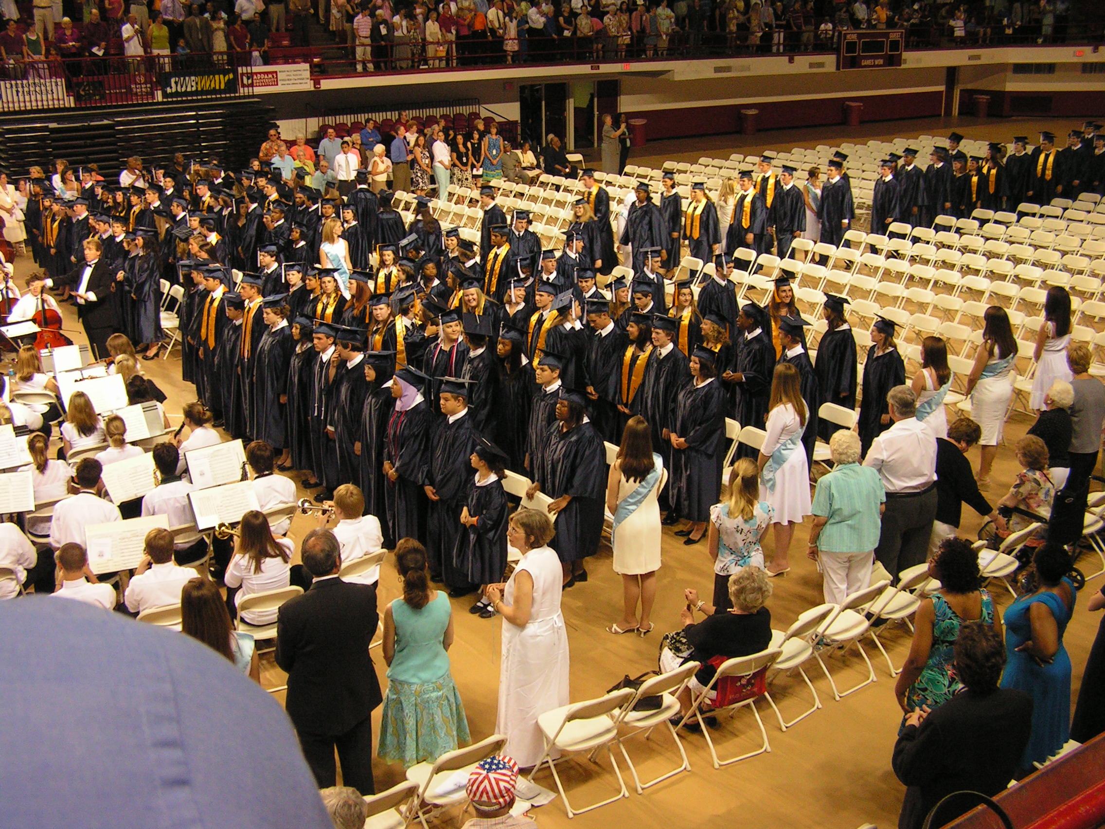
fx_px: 1213
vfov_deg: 37.7
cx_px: 552
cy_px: 414
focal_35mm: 38
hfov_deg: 49.0
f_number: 2.8
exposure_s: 1/40
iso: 125
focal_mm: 6.3
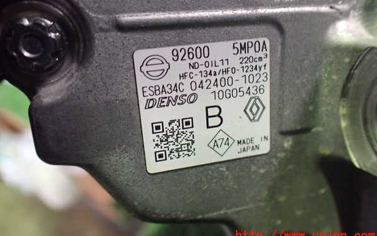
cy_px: 102
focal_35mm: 32
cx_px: 188
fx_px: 329
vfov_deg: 39.4
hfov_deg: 59.6
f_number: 2.3
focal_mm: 5.4
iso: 1250
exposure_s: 1/30
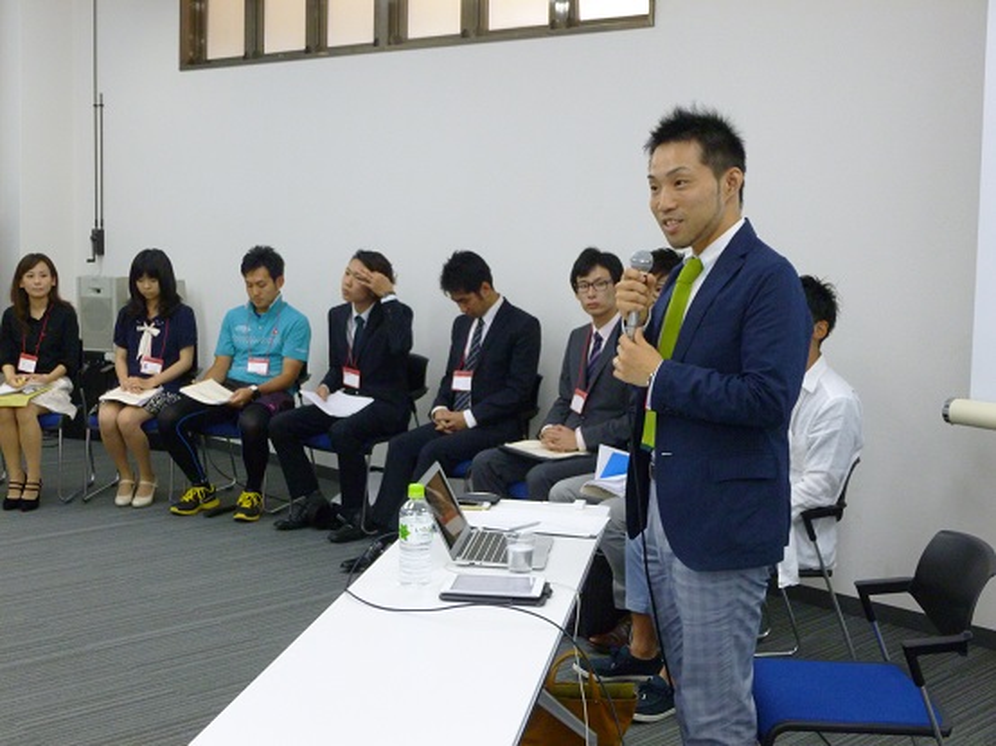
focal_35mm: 48
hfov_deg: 39.7
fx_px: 1380
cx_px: 498
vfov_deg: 30.2
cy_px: 373
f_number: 4
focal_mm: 8.6
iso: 400
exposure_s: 1/25
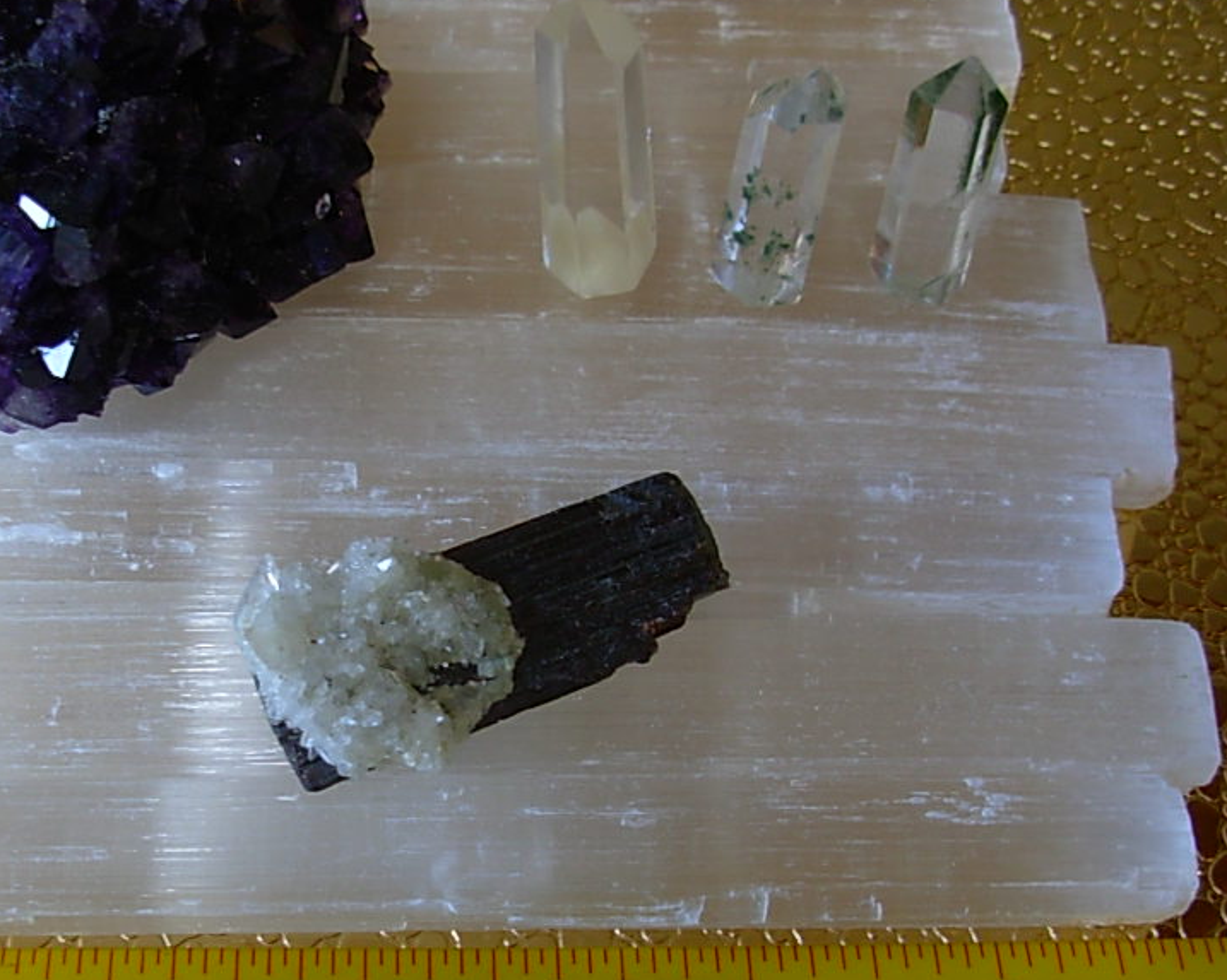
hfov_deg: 35.0
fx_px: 1924
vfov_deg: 28.5
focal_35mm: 53
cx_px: 394
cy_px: 617
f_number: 2.9
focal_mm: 6.3
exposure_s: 1/6
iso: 50
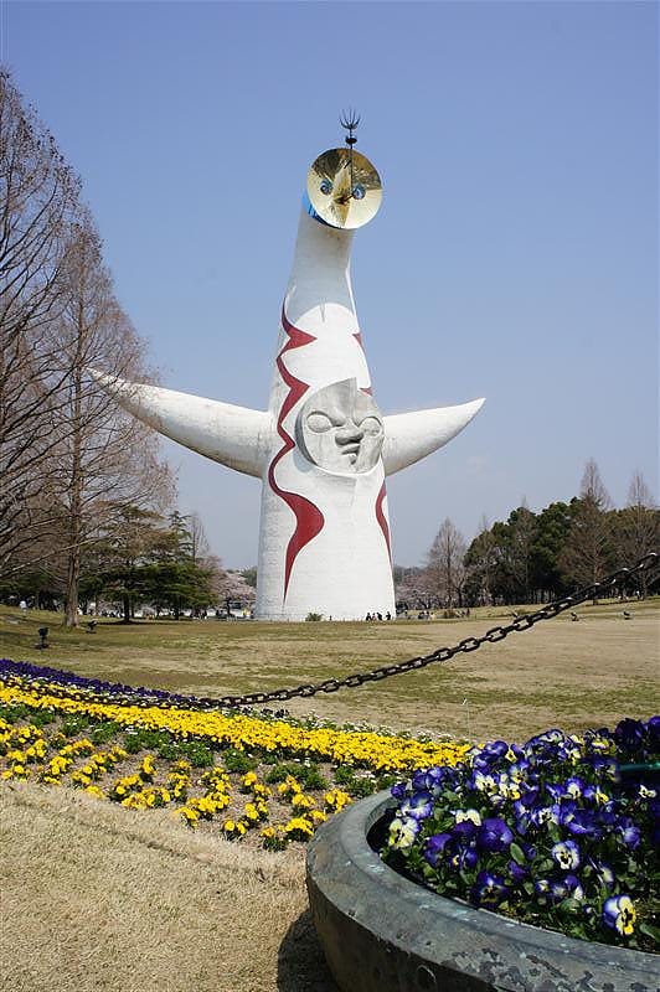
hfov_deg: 43.5
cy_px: 496
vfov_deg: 62.0
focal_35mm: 30
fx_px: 826
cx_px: 330
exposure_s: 1/320
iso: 200
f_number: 11
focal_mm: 20
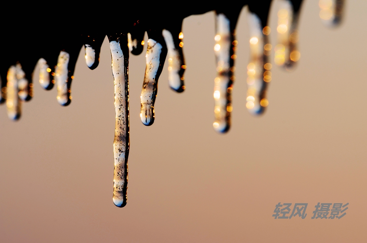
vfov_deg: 4.6
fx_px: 3052
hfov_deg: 6.9
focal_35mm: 300
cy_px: 122
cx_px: 184
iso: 100
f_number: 11
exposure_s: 1/80
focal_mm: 200
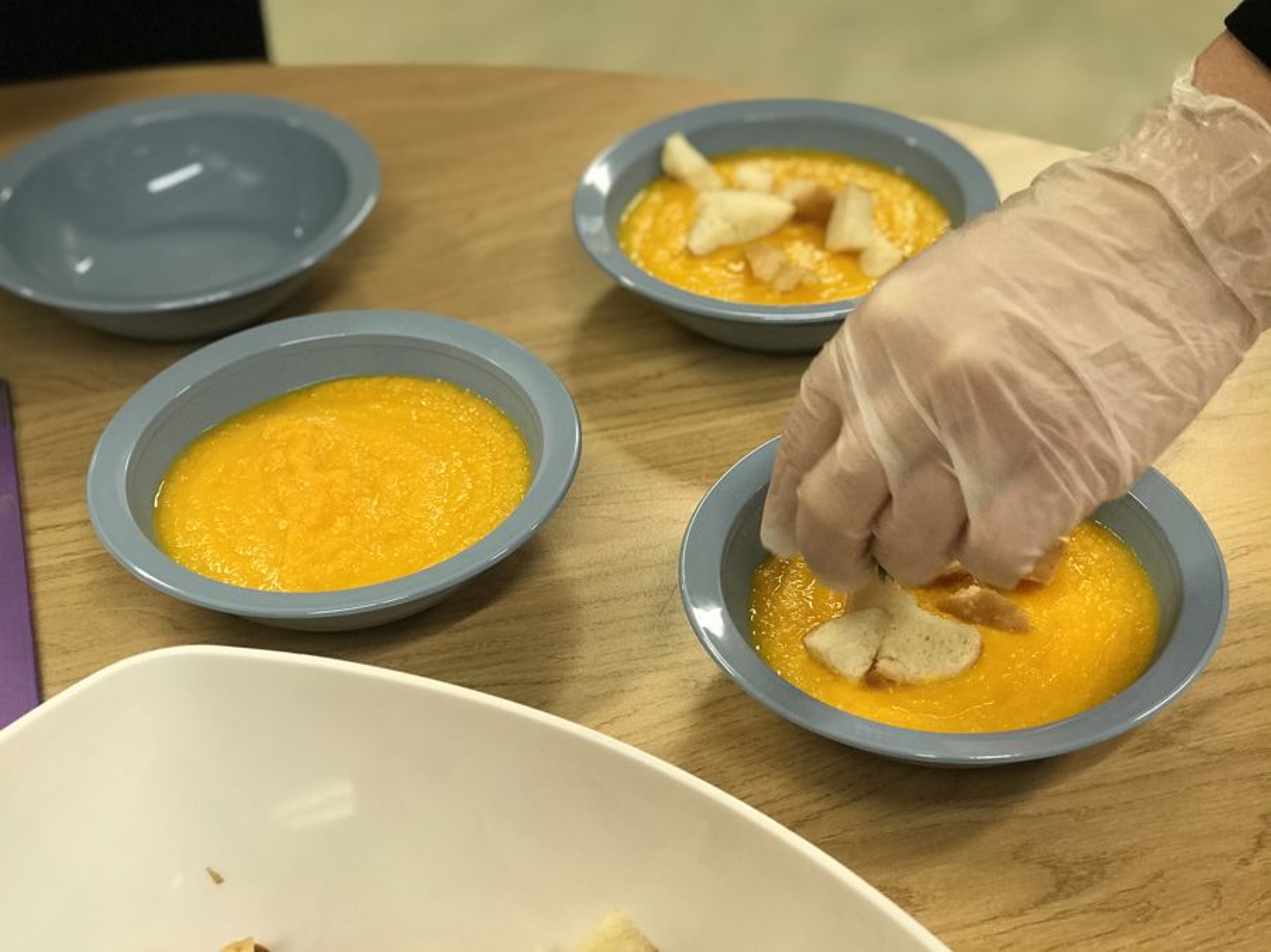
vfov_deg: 25.6
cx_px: 636
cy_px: 476
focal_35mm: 57
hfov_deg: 33.8
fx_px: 2092
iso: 125
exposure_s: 1/50
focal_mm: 6.6
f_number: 2.8
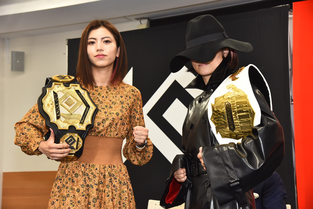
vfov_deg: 20.9
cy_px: 104
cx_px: 156
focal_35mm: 65
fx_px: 565
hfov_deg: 30.9
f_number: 6.3
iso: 2500
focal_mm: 65
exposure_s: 1/160
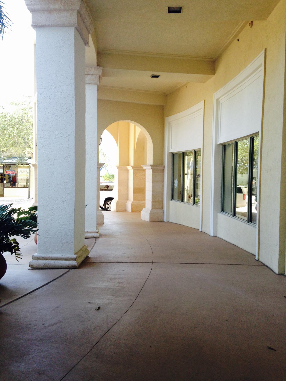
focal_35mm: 33
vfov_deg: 55.4
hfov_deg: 42.9
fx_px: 364
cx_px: 143
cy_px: 190
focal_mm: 4.12
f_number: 2.4
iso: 80
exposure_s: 1/120
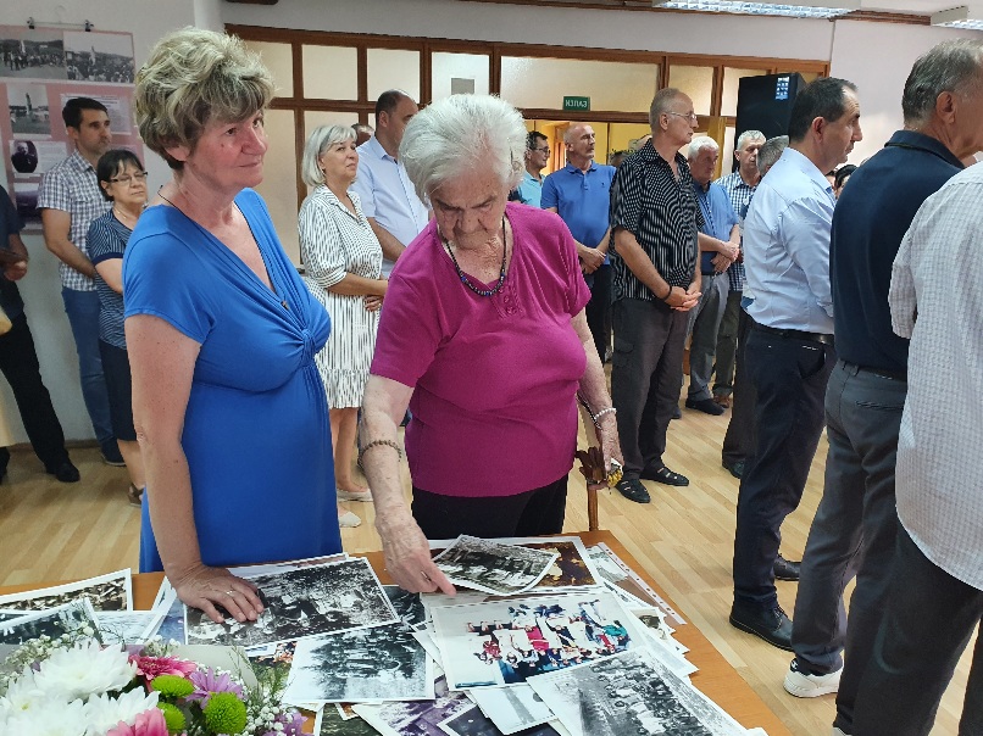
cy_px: 368
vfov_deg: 53.0
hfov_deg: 67.3
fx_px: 738
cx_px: 492
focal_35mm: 26
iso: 320
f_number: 2.4
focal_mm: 4.32
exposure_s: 1/50
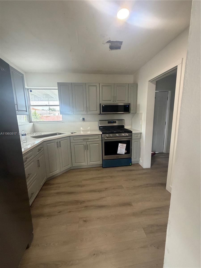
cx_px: 100
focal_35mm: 14
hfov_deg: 85.7
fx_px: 108
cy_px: 134
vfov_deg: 102.1
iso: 320
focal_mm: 2.22
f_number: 2.2
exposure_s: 1/95
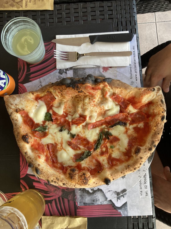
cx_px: 86
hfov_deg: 49.7
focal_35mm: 28
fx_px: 184
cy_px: 114
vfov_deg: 63.4
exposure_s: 1/50
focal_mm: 3.99
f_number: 1.8
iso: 50
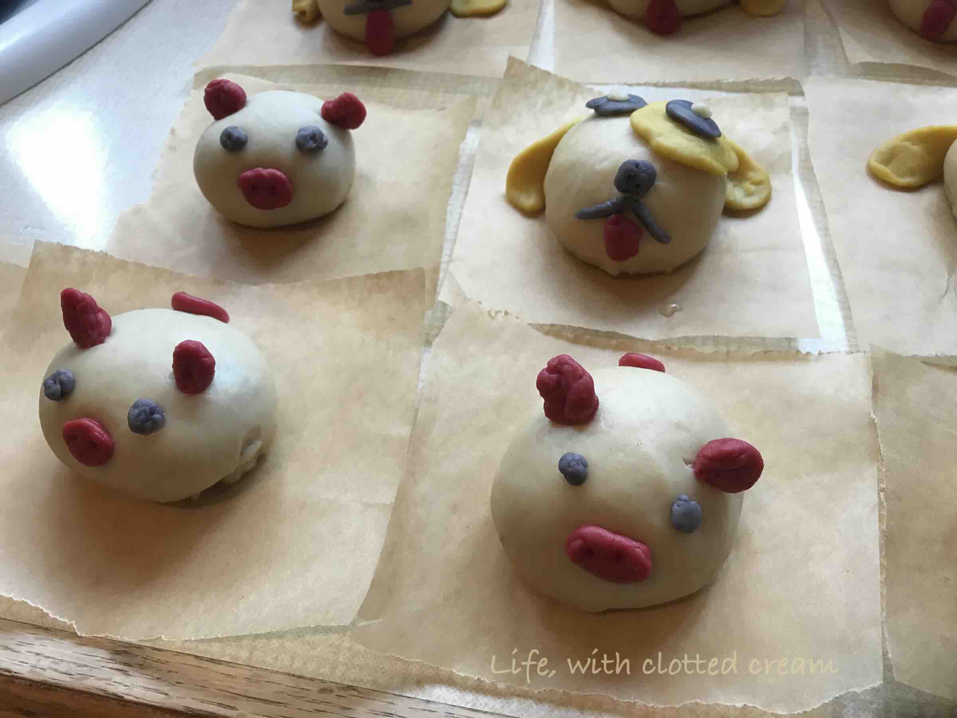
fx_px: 774
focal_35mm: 28
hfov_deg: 63.4
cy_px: 359
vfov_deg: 49.7
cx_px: 478
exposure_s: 1/33
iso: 32
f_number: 1.8
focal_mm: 3.99
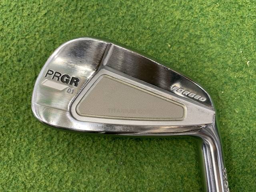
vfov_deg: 53.1
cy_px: 96
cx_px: 128
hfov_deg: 67.3
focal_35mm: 26
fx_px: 192
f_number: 1.8
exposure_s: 1/60
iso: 160
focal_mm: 4.25
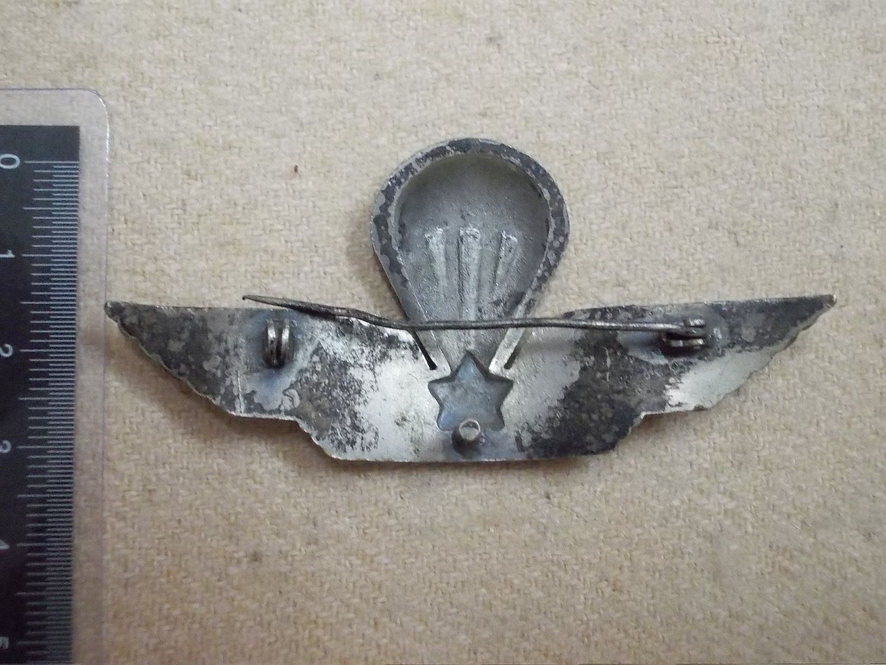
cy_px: 332
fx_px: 1101
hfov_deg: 43.9
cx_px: 443
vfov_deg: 33.6
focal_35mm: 43
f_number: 3.3
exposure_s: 1/30
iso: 800
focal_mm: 6.1
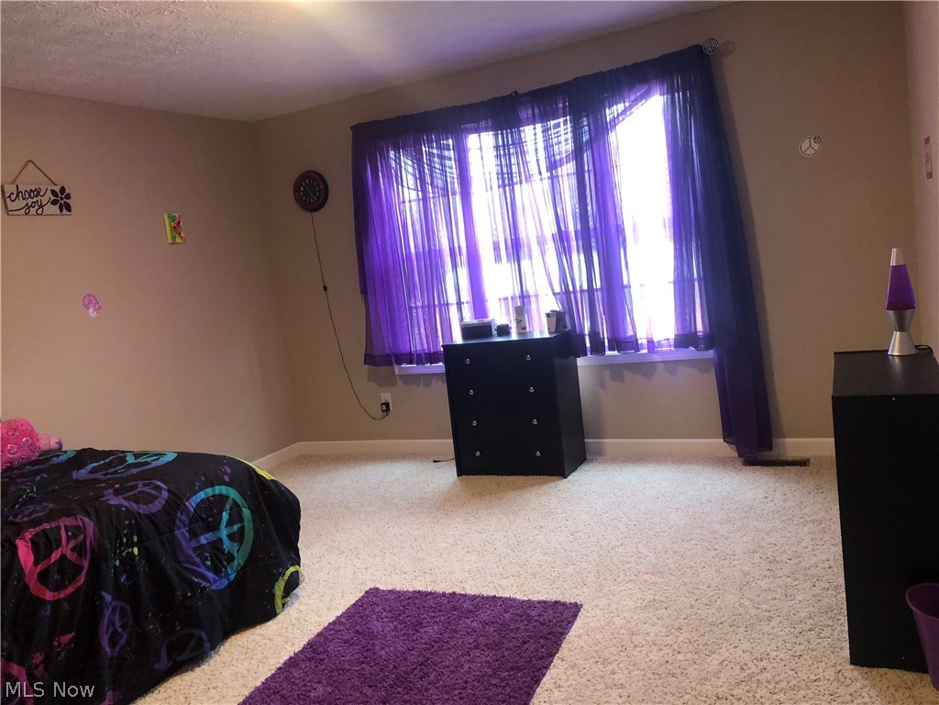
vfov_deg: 49.7
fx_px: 760
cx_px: 470
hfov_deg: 63.4
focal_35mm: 28
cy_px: 352
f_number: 1.8
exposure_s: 1/17
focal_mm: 4
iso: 40
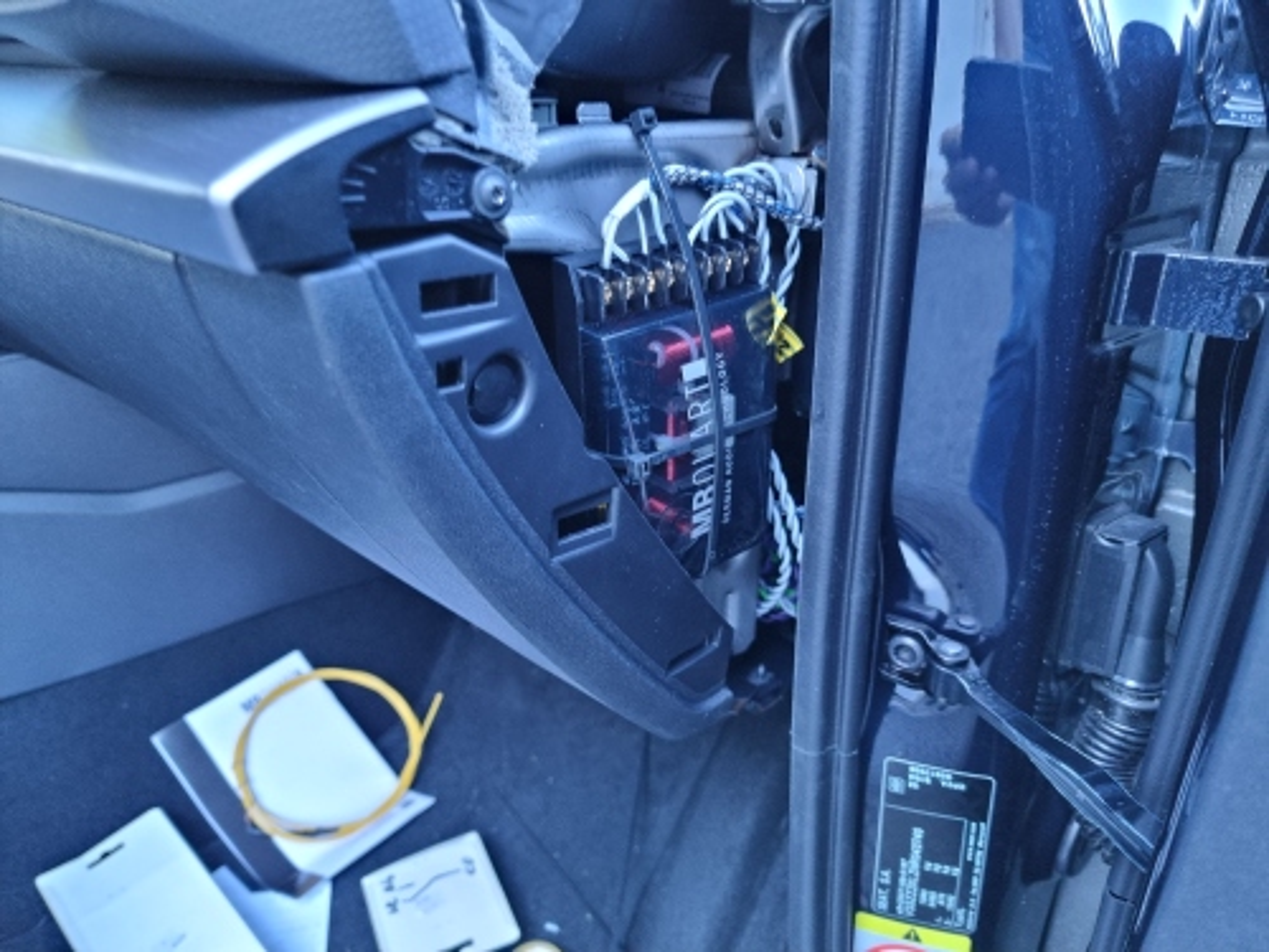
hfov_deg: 71.6
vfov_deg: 56.8
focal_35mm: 24
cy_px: 476
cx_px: 634
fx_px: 880
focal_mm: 6.7
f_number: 1.8
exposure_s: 1/50
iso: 500
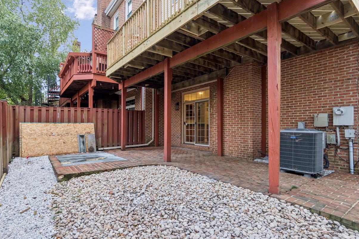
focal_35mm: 18
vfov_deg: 67.4
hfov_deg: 89.9
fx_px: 179
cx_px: 167
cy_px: 122
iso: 200
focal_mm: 10
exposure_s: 1/30
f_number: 5
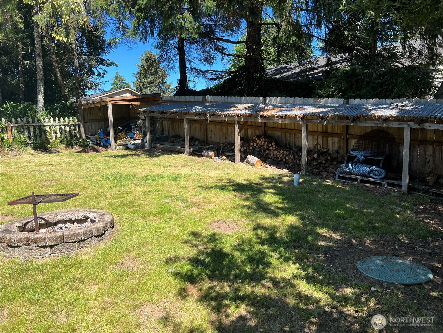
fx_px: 333
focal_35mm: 26
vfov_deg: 53.1
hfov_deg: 67.3
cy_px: 166
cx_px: 222
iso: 50
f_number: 1.5
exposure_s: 1/1669
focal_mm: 5.7
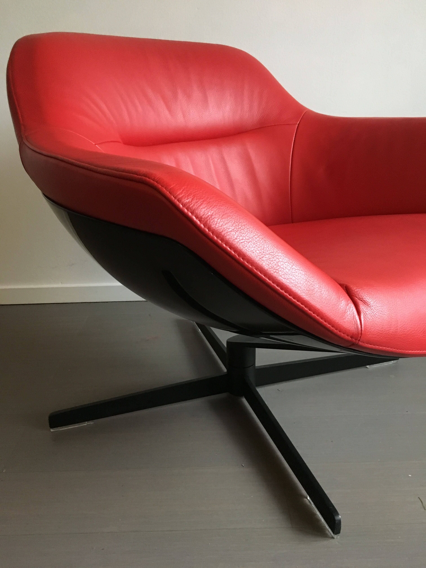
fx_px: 476
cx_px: 213
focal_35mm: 29
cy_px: 284
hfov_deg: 48.2
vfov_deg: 61.7
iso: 250
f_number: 2.2
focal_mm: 4.15
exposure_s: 1/25
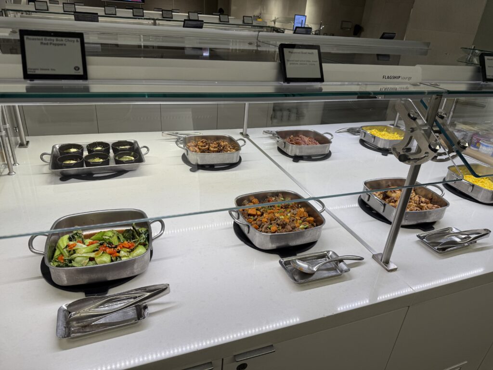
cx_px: 246
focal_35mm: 24
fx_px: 342
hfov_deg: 71.6
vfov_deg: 56.8
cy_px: 185
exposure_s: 1/209
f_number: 1.78
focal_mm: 6.76
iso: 64
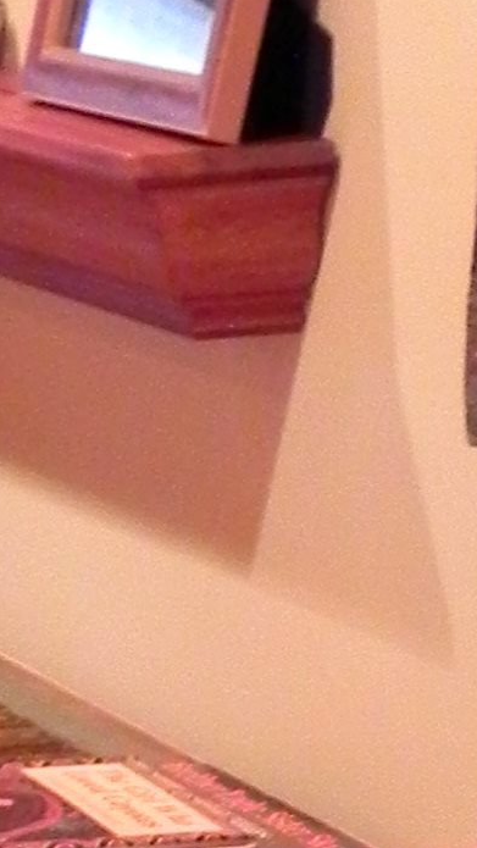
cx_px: -22
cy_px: 817
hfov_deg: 5.7
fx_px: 4744
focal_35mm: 211
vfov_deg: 10.1
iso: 400
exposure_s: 1/10
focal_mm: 7.3
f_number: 3.2
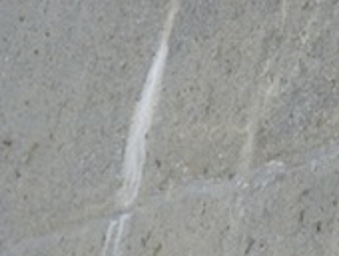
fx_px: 1559
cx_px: 570
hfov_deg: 11.7
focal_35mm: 159
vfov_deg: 9.3
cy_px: -20
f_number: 4.8
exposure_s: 1/100
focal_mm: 8.4
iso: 100
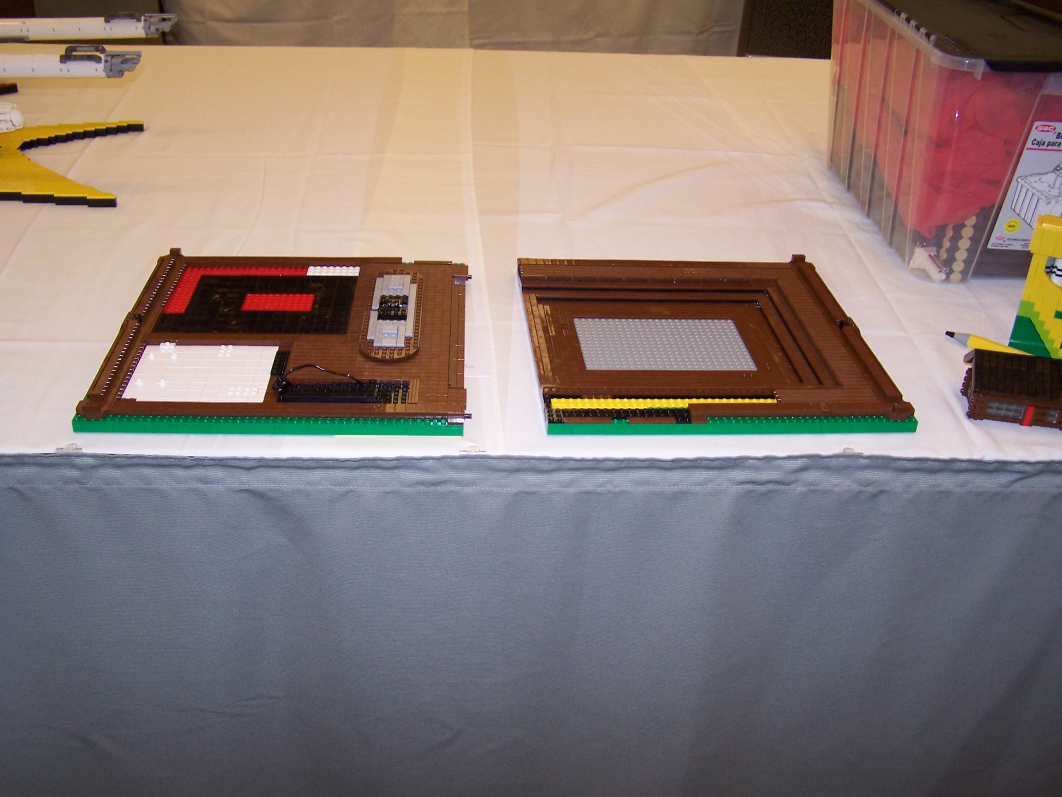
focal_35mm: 38
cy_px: 398
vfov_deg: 37.7
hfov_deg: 49.0
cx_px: 531
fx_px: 1166
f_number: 2.8
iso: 140
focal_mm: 6.3
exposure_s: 1/60
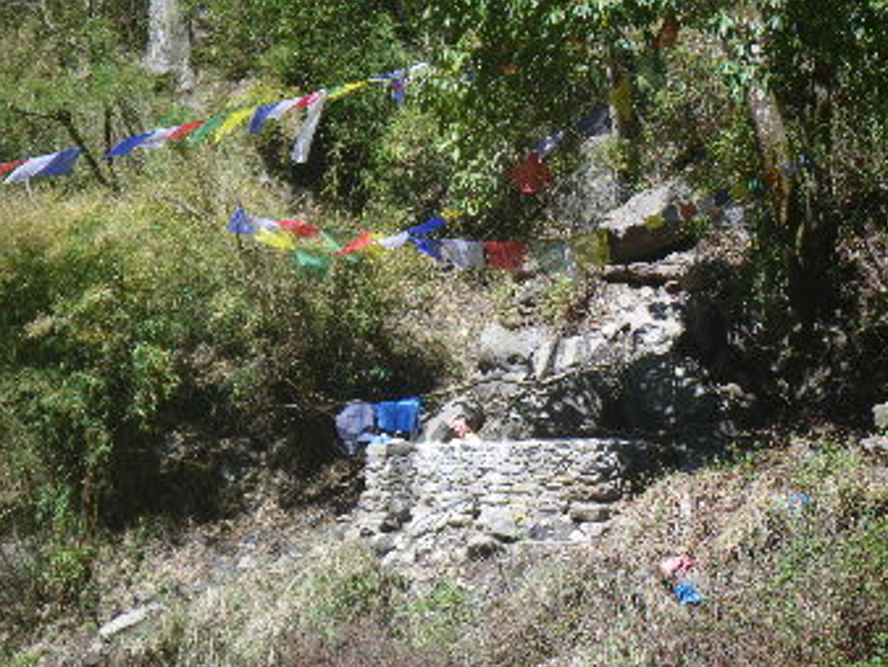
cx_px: 476
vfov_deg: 9.3
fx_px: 4082
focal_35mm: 159
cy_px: 362
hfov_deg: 12.4
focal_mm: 25
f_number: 5.5
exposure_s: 1/250
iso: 125
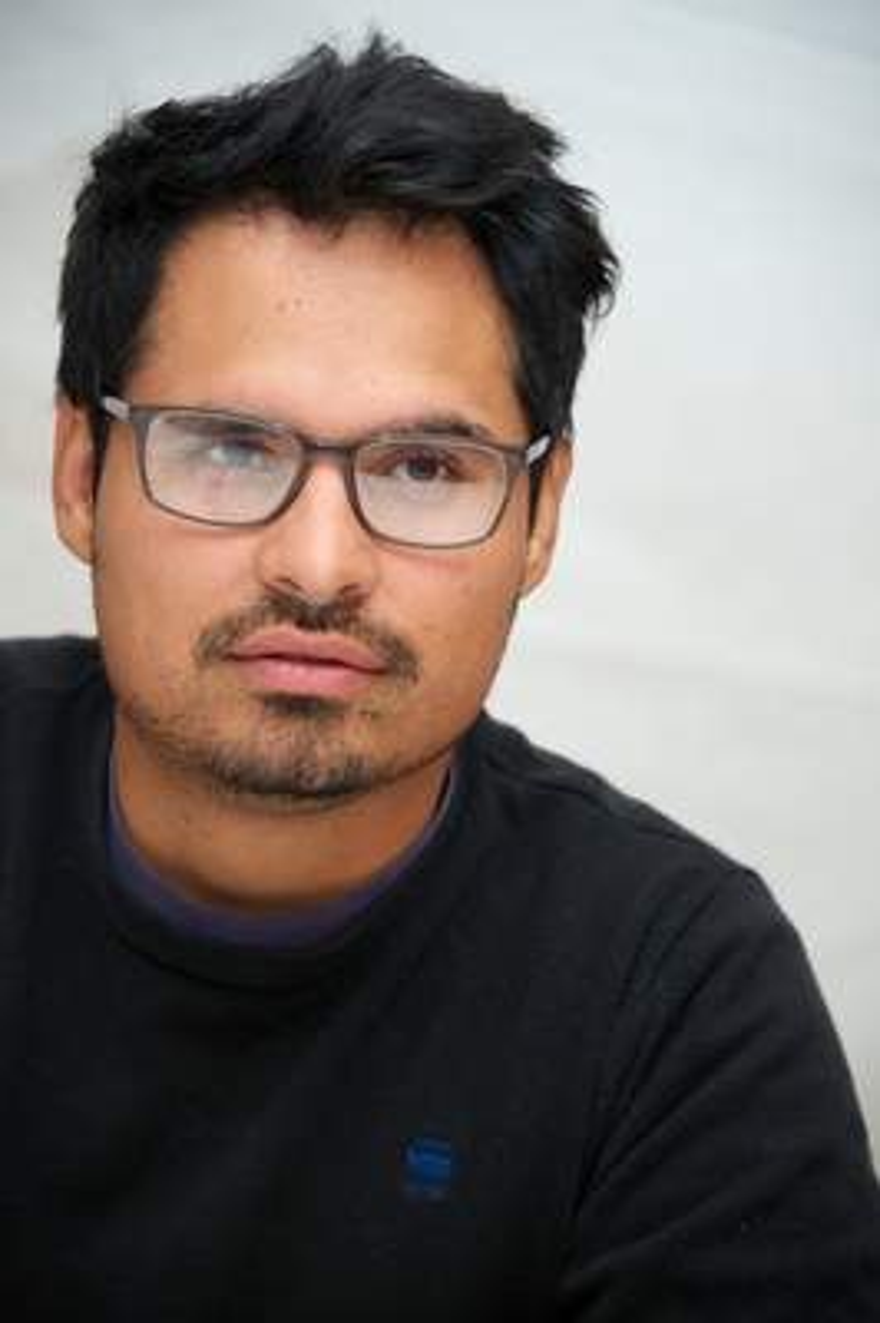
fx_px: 7345
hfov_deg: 6.9
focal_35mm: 200
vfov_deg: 10.3
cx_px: 440
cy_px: 662
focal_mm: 200
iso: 800
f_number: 5.6
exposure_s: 1/60
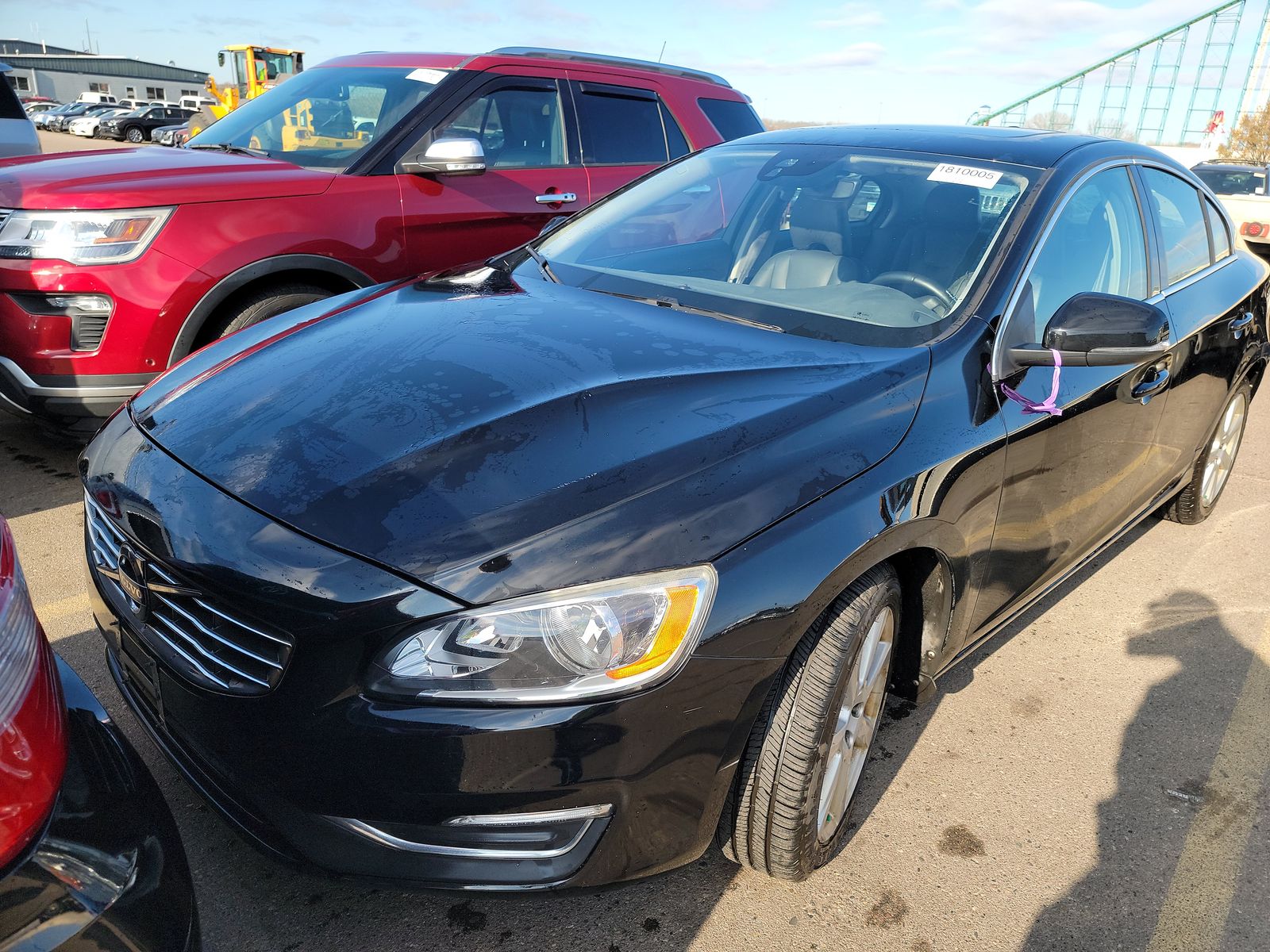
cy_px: 476
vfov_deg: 56.8
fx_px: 881
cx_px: 635
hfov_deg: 71.6
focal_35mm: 24
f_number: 1.8
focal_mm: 6.7
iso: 50
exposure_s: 1/348
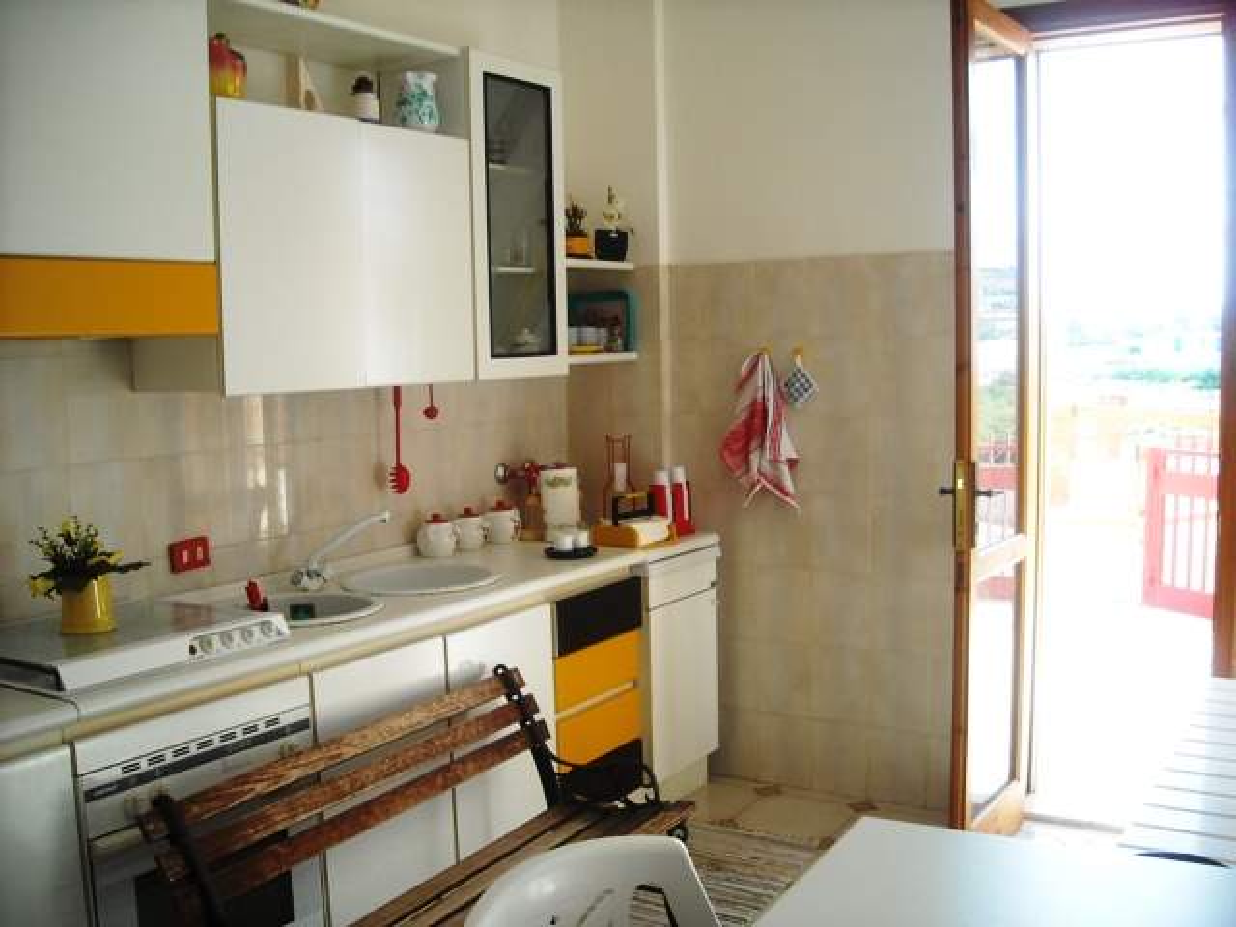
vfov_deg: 40.7
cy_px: 464
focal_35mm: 35
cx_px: 618
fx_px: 1250
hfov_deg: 52.6
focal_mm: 5.7
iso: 129
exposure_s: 1/148
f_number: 2.8
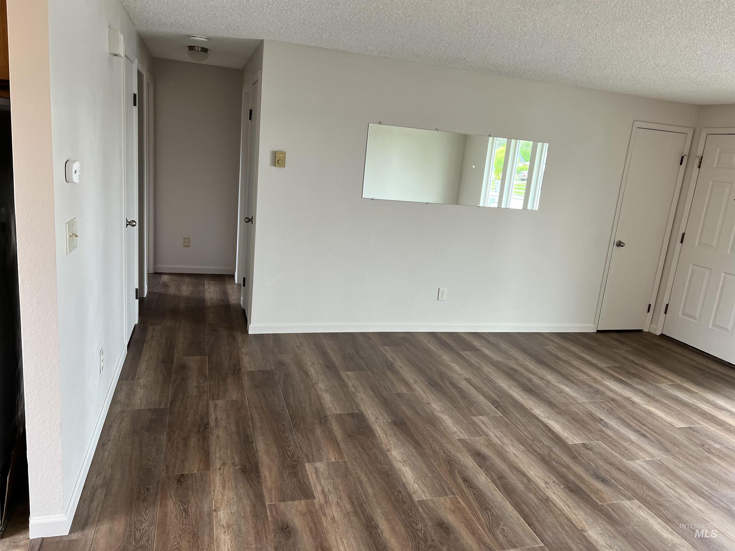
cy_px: 276
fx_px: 552
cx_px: 368
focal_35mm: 26
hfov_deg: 67.3
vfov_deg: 53.1
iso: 80
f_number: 1.5
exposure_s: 1/60
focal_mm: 5.7
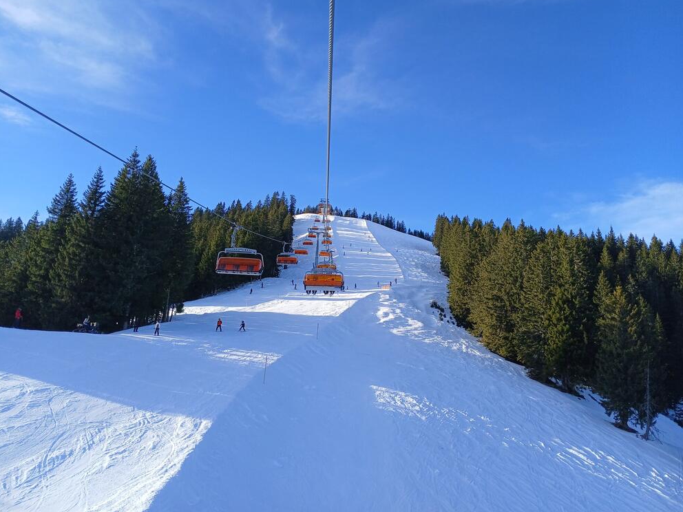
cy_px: 260
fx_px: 533
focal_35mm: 27
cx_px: 341
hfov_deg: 65.3
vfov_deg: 51.4
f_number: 1.8
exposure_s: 1/386
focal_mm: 3.98
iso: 20
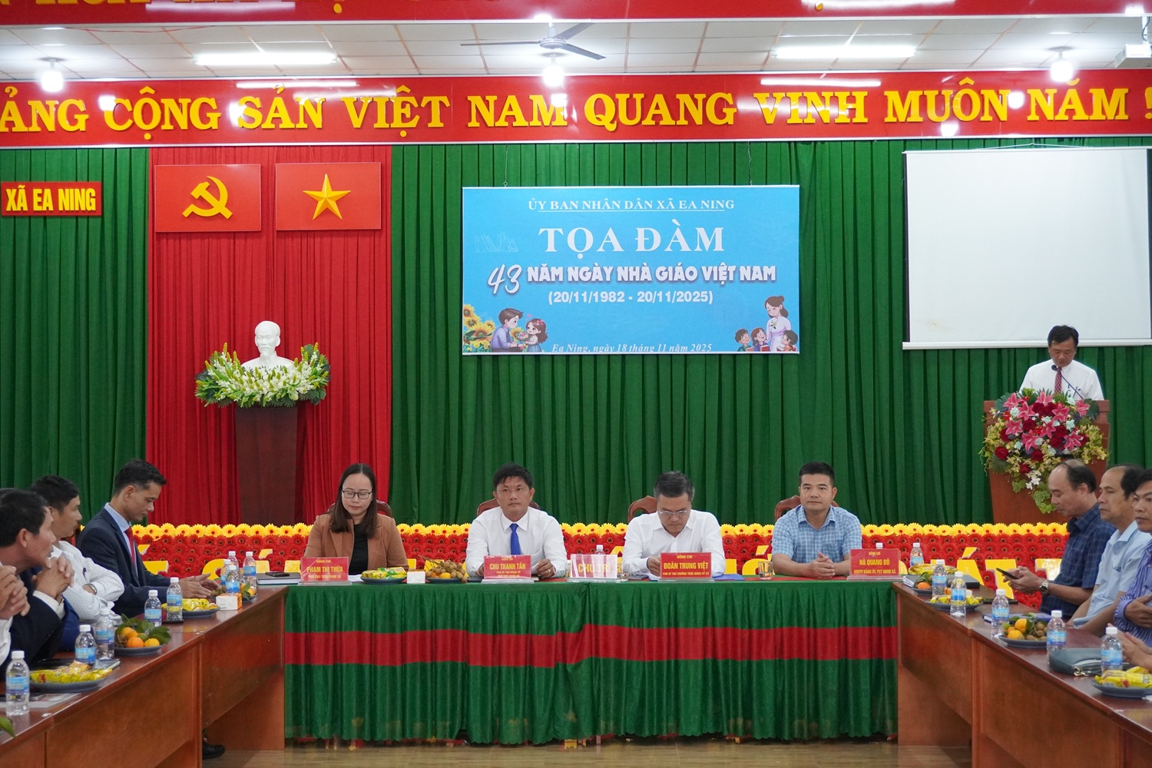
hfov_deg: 35.1
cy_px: 384
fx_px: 1824
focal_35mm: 57
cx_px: 576
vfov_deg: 23.8
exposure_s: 1/160
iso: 3200
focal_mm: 38
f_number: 5.6
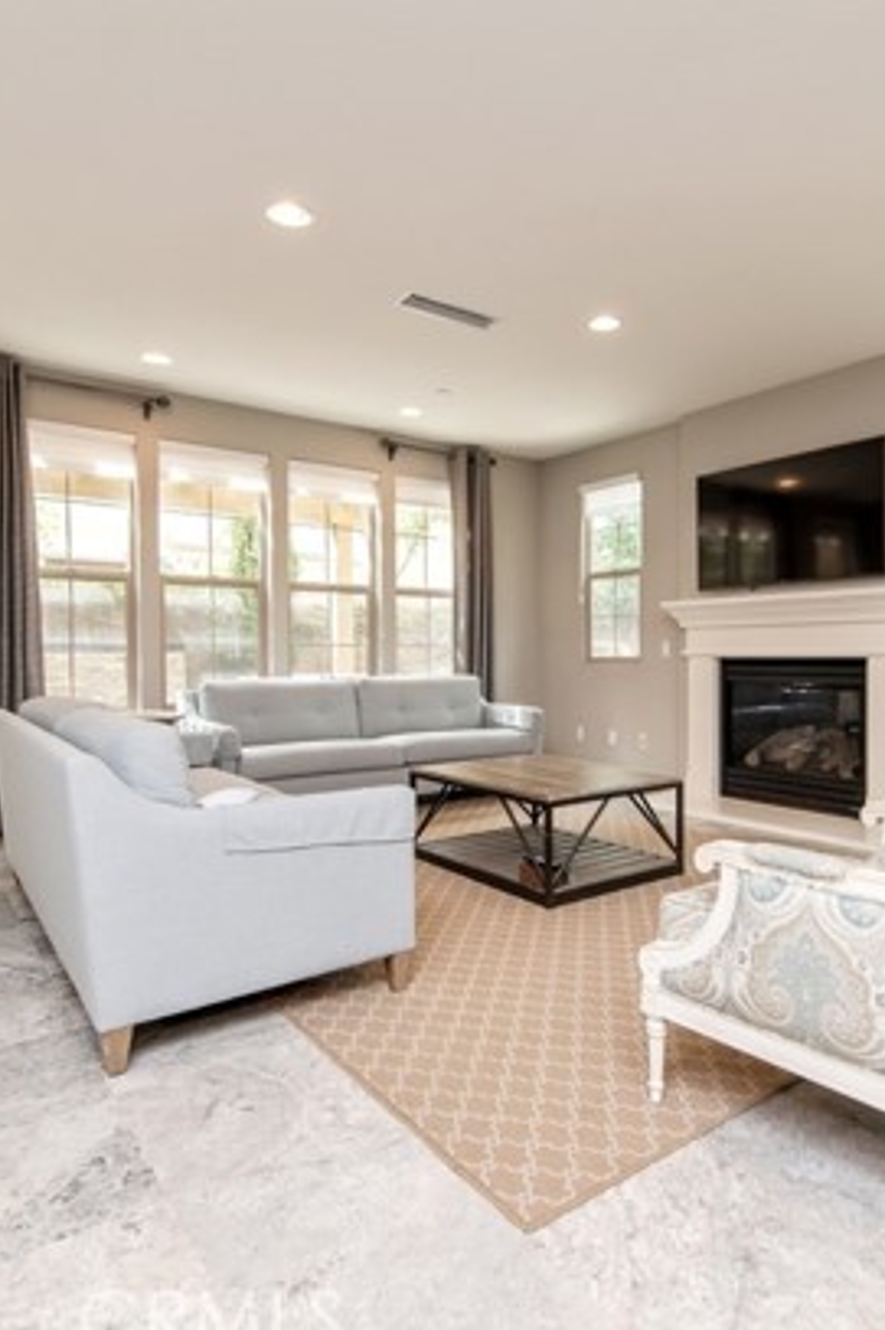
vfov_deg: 78.6
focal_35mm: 22
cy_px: 670
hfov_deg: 56.6
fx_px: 812
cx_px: 545
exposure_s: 1/60
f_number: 4
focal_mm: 14
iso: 250
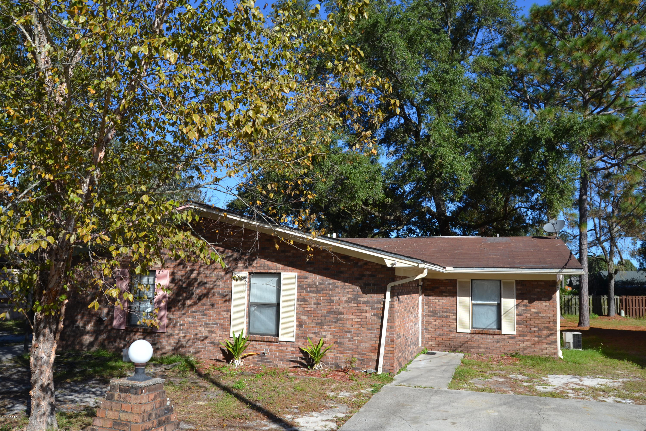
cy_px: 216
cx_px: 323
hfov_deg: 67.4
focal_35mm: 27
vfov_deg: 47.9
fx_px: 484
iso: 100
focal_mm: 18
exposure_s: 1/200
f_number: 8
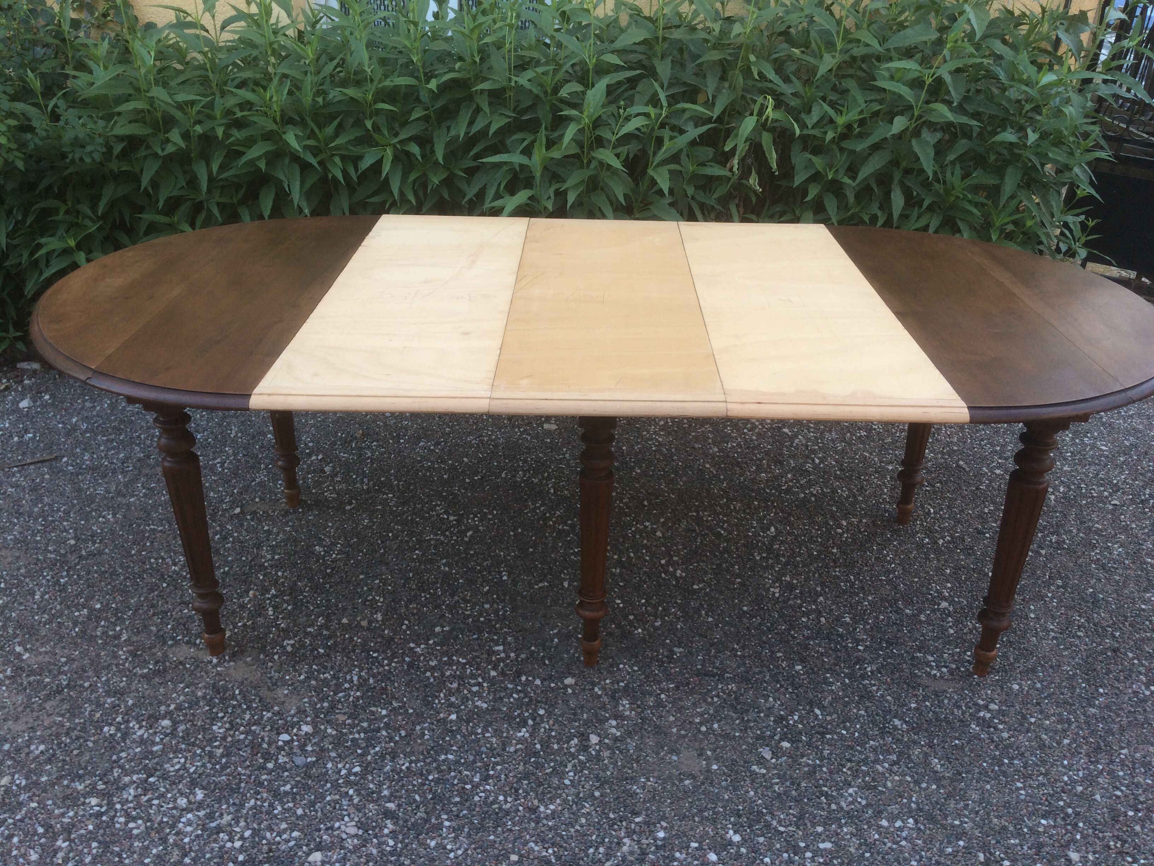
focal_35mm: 29
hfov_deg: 61.7
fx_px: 967
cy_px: 433
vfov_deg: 48.2
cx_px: 577
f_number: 2.2
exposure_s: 1/50
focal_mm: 4.15
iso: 40
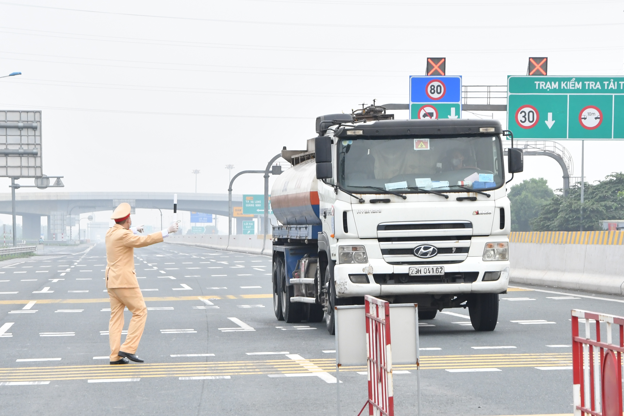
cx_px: 334
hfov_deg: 13.3
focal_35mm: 154
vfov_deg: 8.9
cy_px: 301
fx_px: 2669
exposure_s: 1/200
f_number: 13
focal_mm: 66
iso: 640
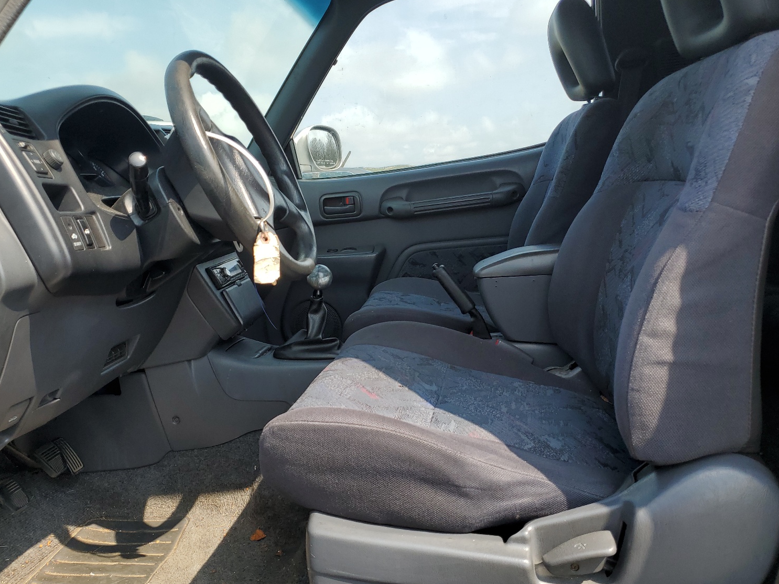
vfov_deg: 49.7
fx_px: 630
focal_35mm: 28
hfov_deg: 63.4
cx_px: 371
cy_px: 308
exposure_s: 1/1429
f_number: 1.5
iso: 50
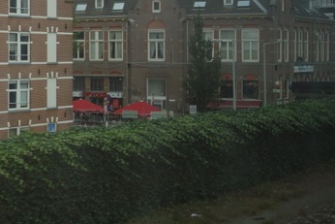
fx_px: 754
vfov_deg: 16.7
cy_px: 33
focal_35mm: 81
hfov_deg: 22.5
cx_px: -98
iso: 125
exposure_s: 1/400
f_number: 2.2
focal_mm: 10.4
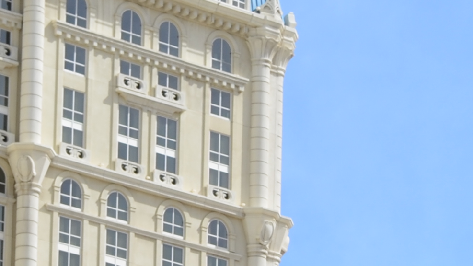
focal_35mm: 282
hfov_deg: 7.5
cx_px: 780
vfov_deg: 4.2
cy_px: 704
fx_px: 3537
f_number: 8
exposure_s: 1/250
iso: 100
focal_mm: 36
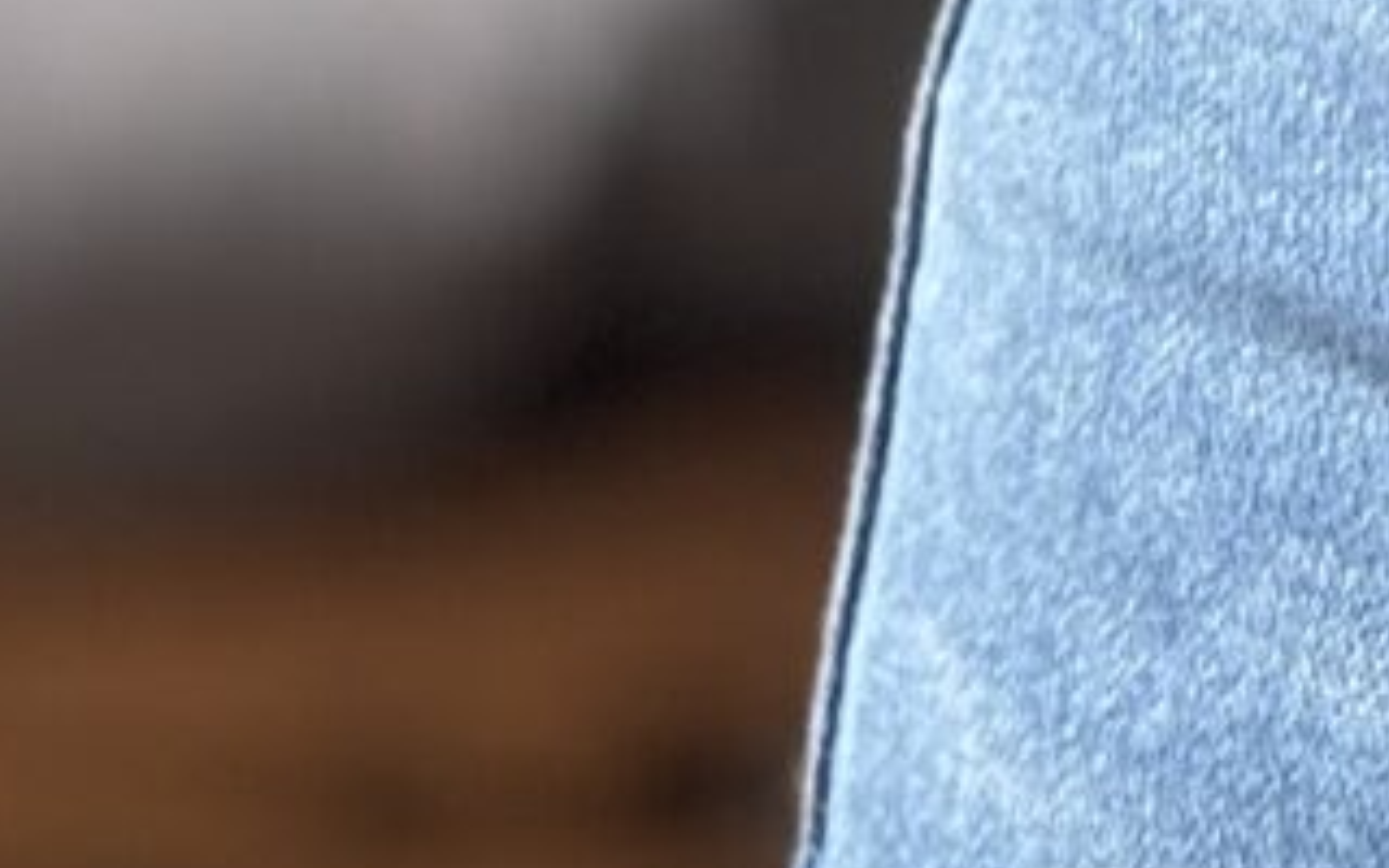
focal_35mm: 1018
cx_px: 2795
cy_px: -2817
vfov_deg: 1.3
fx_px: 38536
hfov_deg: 2.1
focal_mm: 15.66
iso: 50
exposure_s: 1/1866
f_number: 2.8
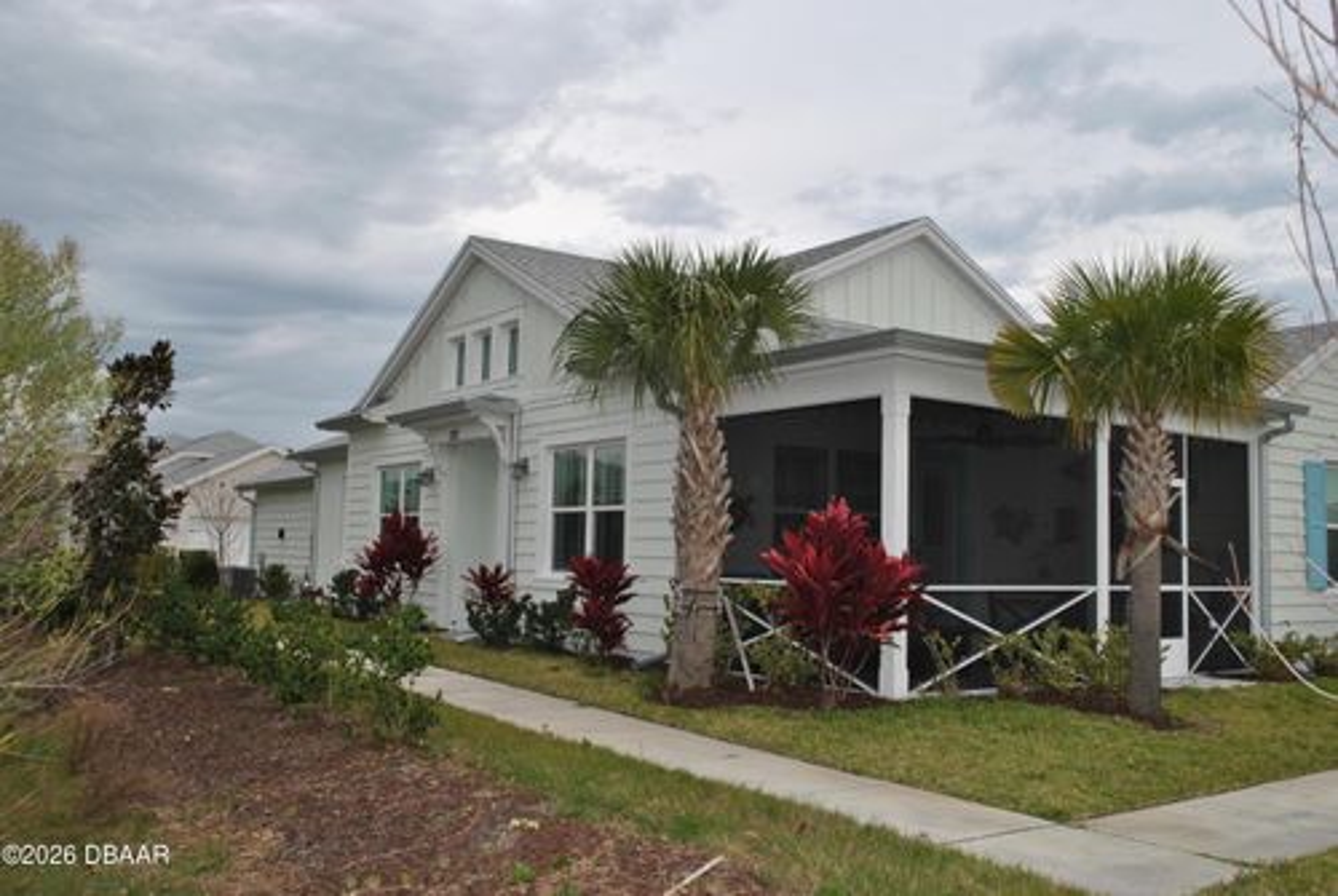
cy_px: 448
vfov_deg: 40.1
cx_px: 669
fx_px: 1228
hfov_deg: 57.2
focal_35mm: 33
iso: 100
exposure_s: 1/200
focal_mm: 22
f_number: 7.1
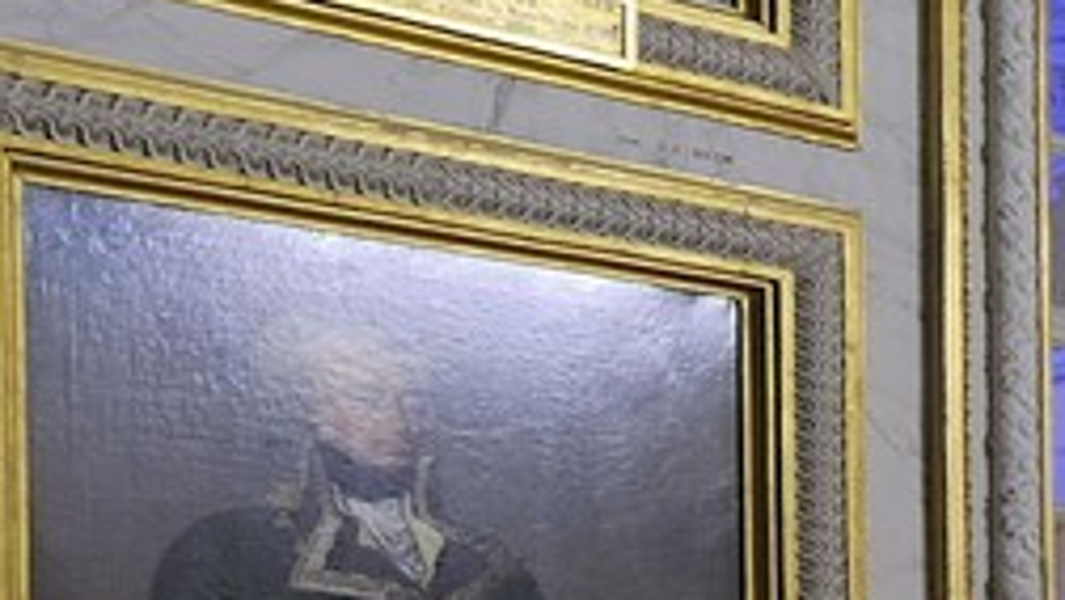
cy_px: 879
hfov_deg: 12.6
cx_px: 2971
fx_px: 2627
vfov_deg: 12.4
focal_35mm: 93
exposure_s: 4
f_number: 8
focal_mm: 14
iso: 200
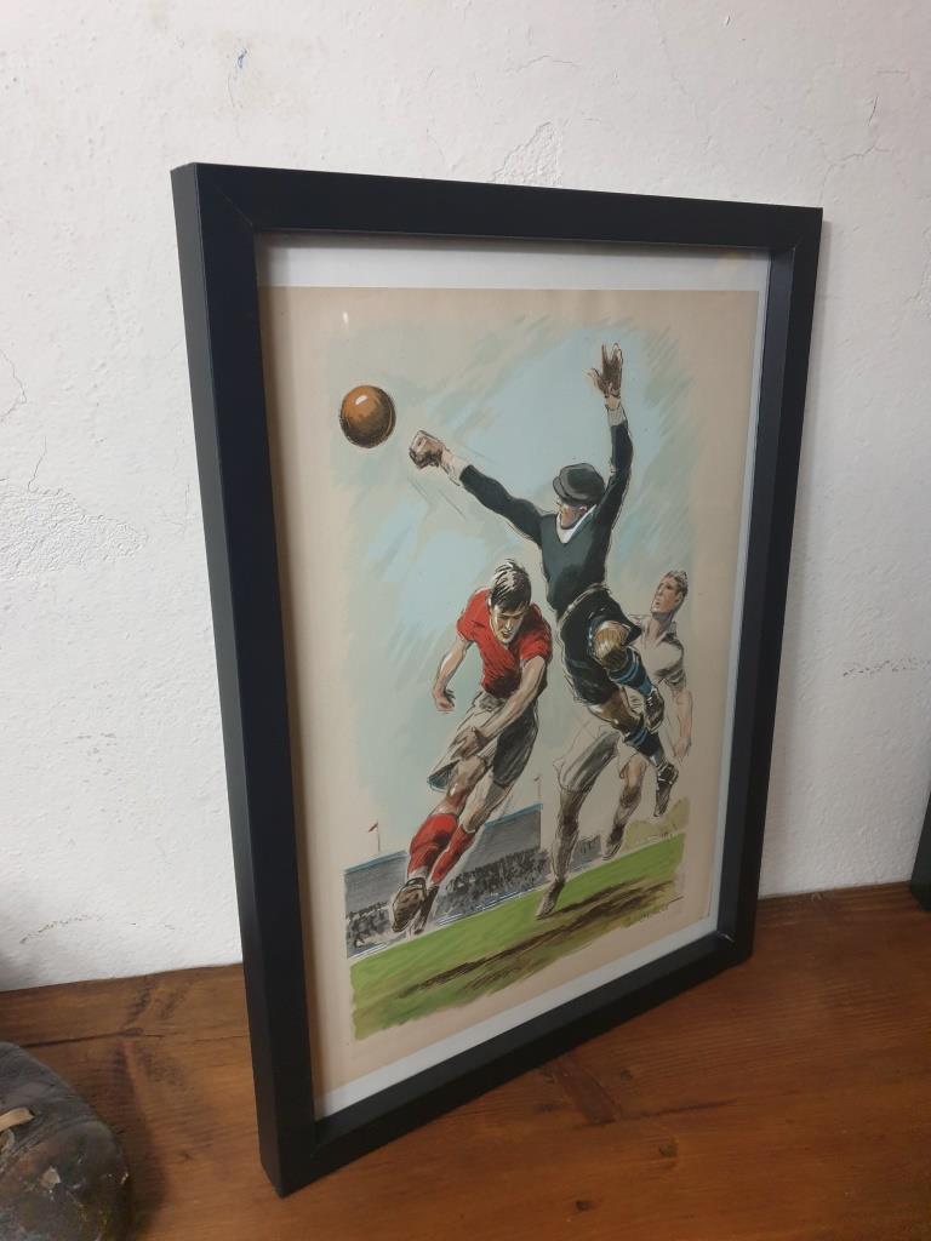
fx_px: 932
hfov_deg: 53.1
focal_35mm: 26
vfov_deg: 67.3
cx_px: 466
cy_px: 620
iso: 250
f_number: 1.5
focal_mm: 4.3
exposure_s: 1/50
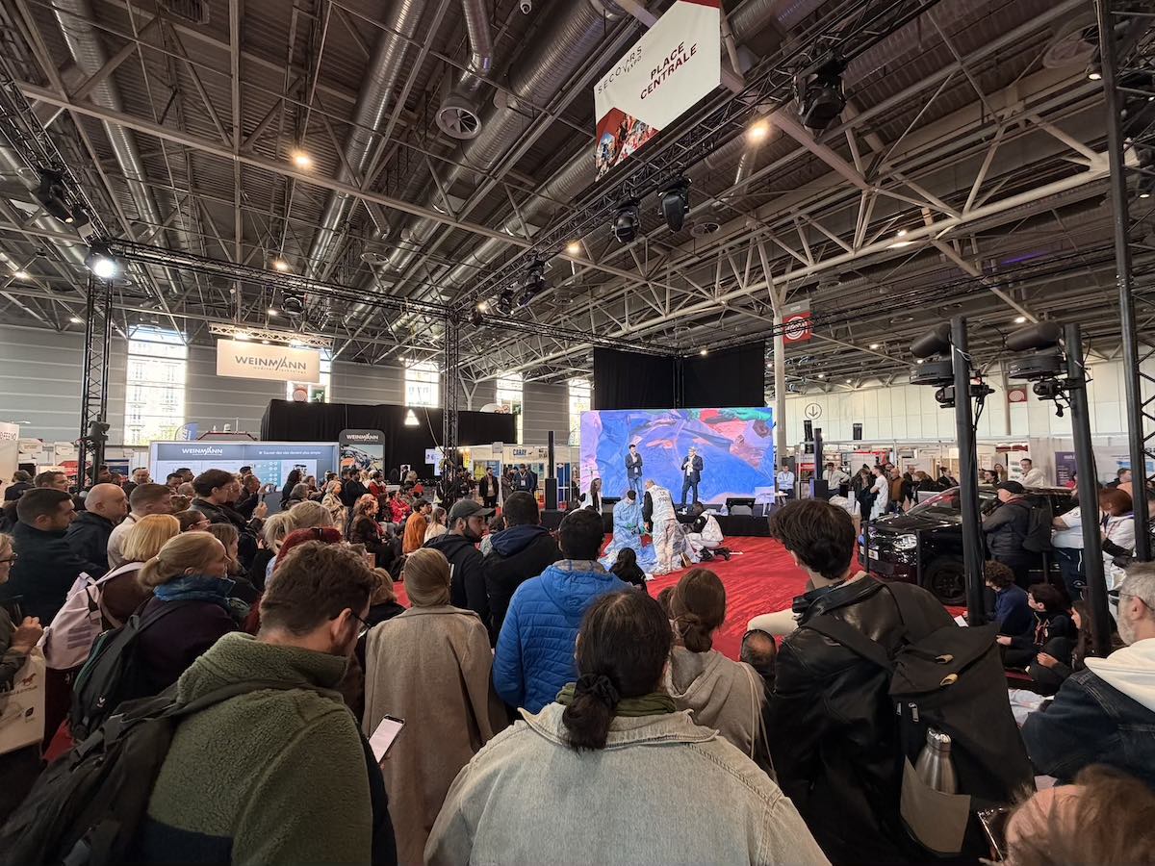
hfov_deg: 102.1
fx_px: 467
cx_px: 578
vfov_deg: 85.7
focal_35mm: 14
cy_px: 433
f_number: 2.2
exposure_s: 1/114
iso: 200
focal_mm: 2.22
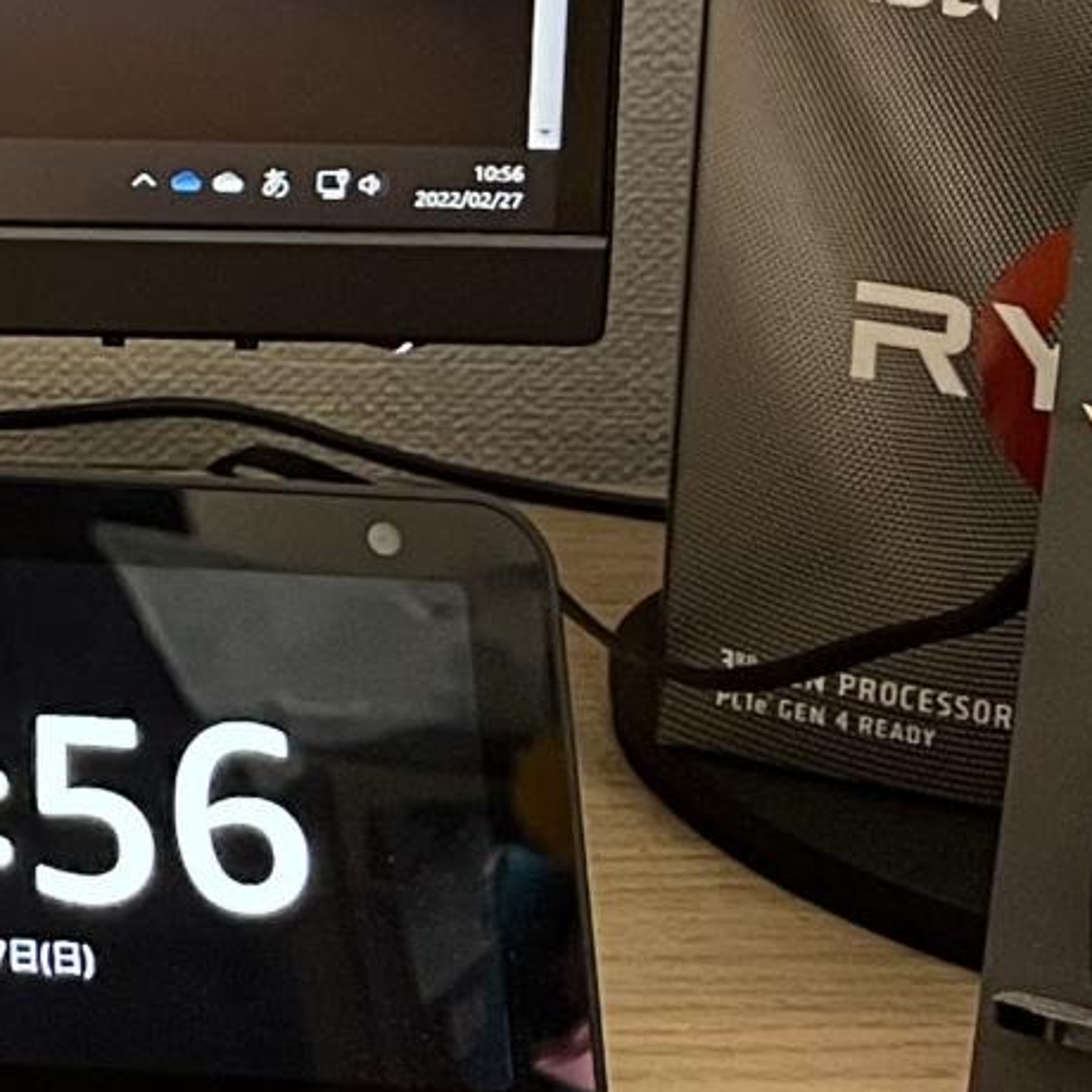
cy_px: -895
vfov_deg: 12.4
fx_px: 4568
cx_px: -1731
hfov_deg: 11.0
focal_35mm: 128
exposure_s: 1/60
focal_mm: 5.1
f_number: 1.6
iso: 160
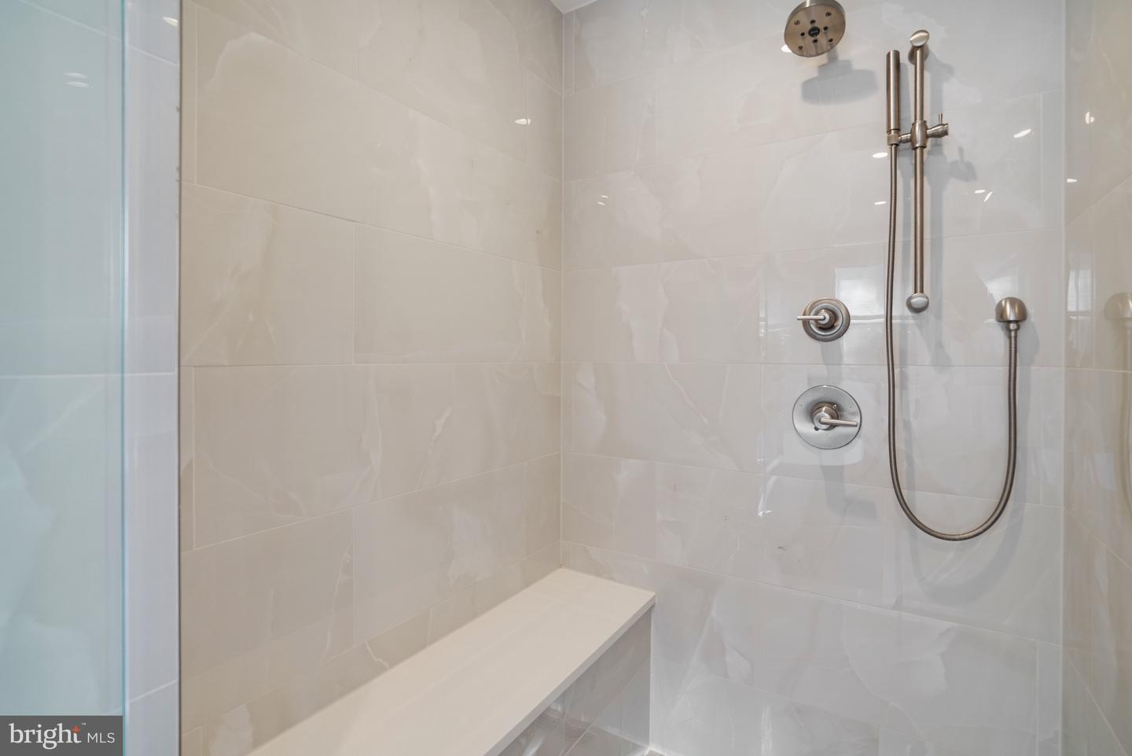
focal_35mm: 16
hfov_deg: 96.7
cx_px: 566
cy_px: 378
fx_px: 503
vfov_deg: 73.8
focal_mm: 16
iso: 1250
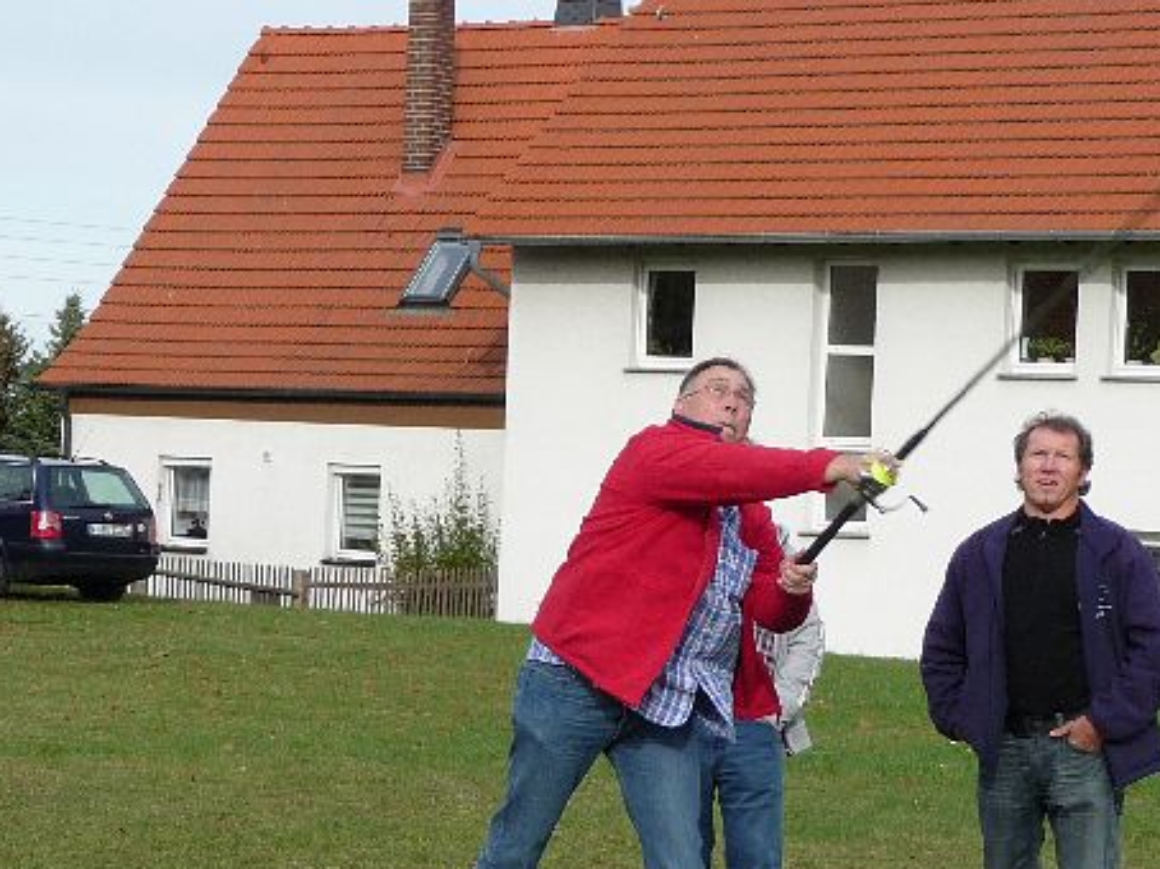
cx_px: 519
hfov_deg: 15.5
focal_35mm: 127
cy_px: 562
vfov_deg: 11.7
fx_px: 4254
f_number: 4.6
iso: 100
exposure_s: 1/320
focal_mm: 12.2
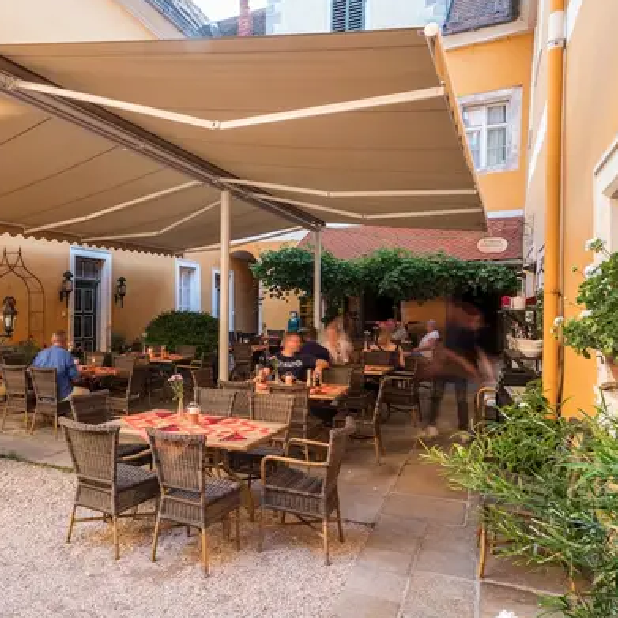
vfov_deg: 54.0
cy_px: 308
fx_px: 606
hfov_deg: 52.0
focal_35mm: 30
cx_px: 164
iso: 100
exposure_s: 2
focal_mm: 23
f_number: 16
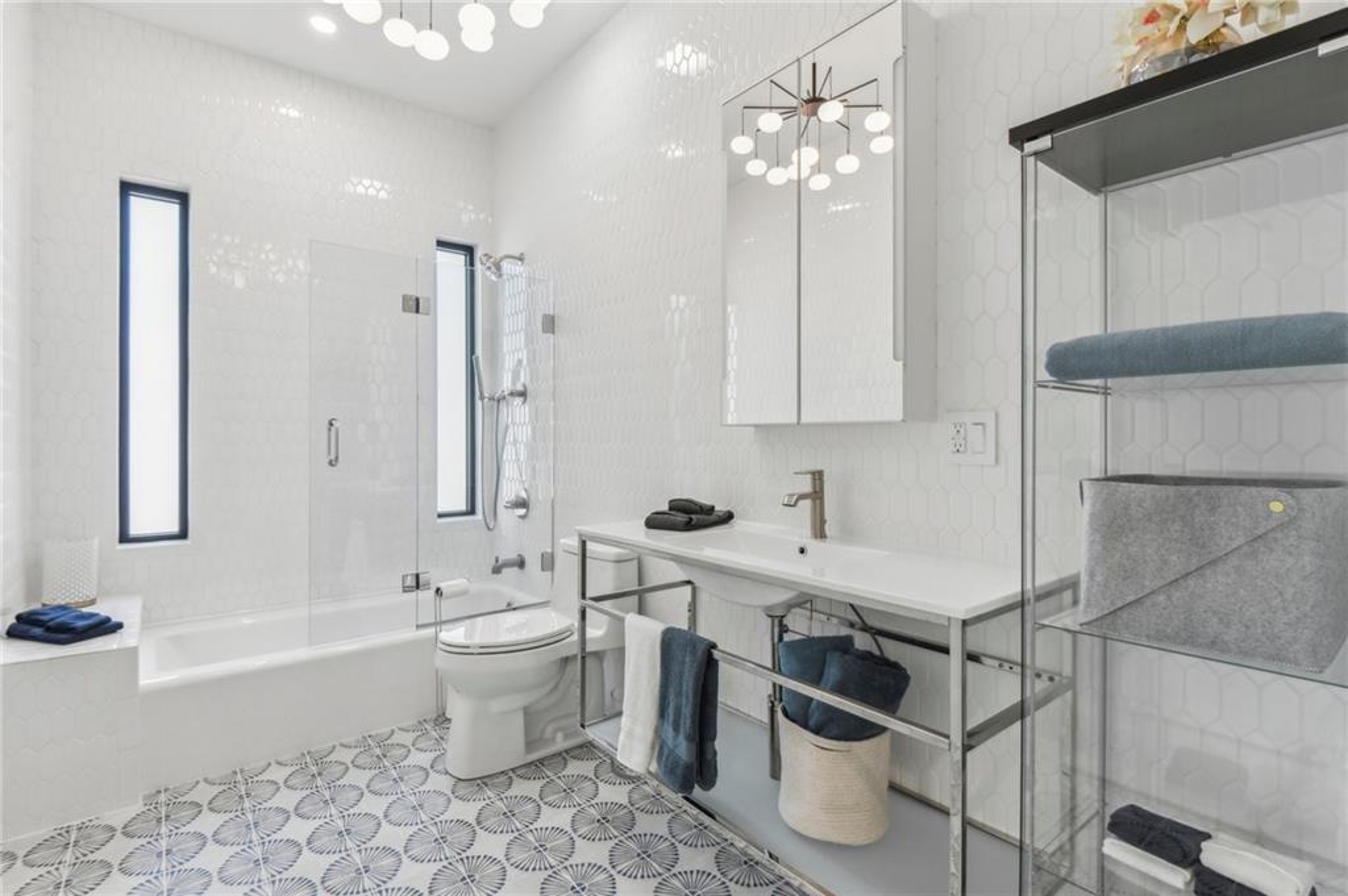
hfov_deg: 96.8
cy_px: 448
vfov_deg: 73.7
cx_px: 674
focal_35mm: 16
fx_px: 599
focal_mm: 16
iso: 400
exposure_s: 1/13
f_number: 8
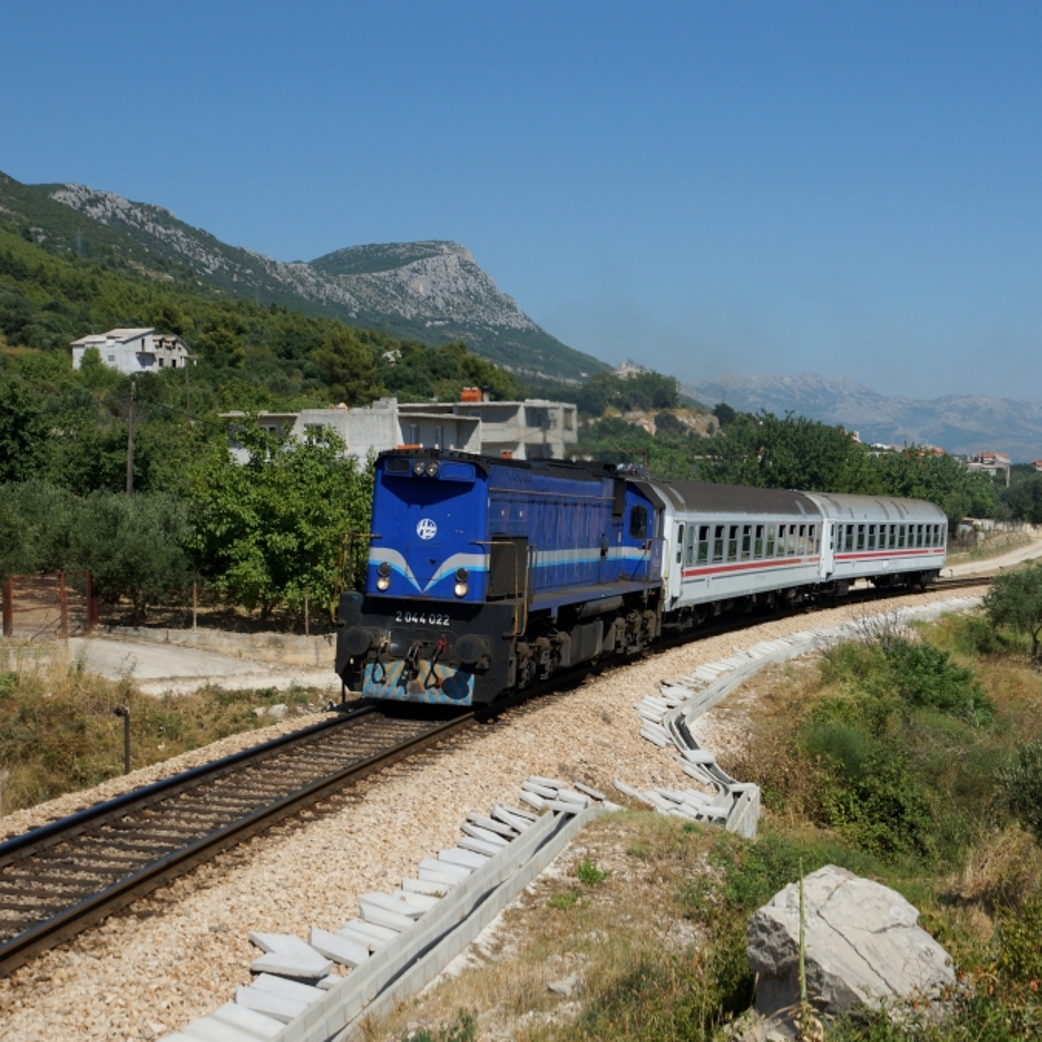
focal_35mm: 58
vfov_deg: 29.6
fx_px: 1975
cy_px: 521
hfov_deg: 29.3
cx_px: 705
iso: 200
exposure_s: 1/800
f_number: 9
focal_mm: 30
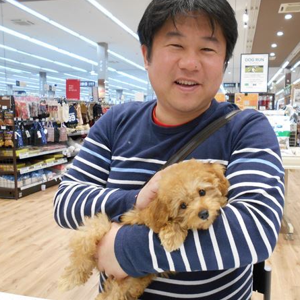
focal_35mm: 31
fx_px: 304
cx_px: 185
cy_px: 150
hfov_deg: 52.1
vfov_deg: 52.5
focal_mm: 4.6
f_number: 3.2
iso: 250
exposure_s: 1/30
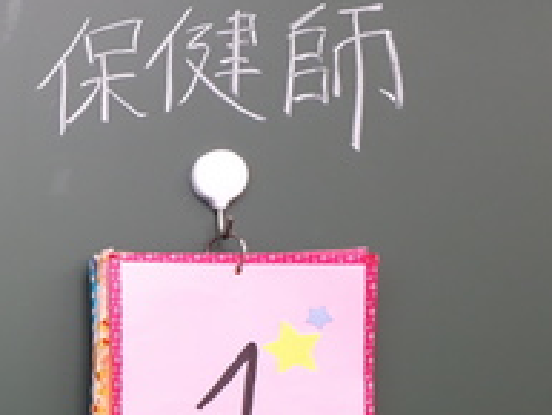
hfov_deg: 24.7
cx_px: -137
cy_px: 293
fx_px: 1117
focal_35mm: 70
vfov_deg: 20.9
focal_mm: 3.6
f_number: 1.9
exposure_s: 1/30
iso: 50
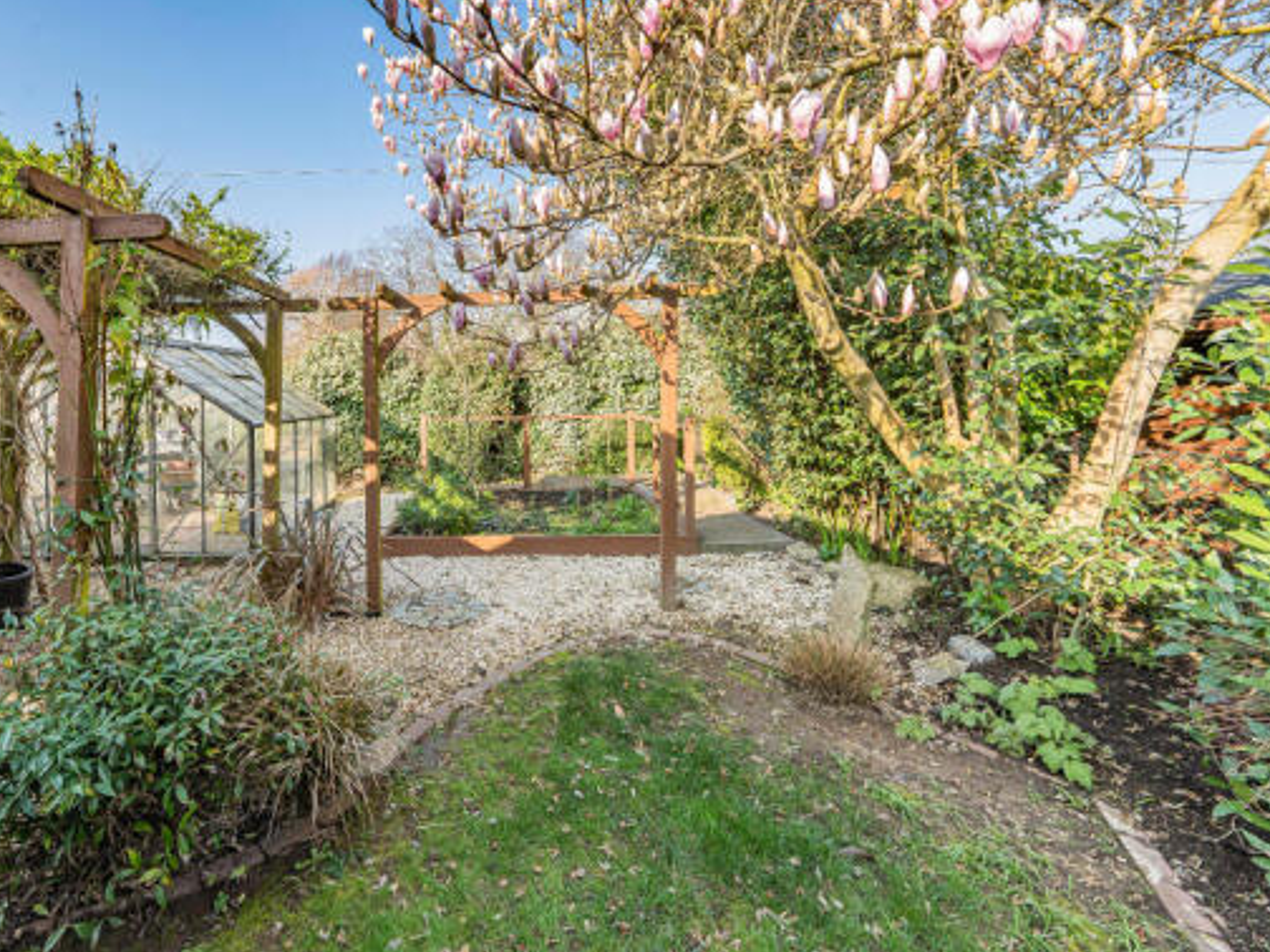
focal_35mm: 15
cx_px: 462
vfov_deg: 81.7
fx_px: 550
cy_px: 477
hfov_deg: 95.8
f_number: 9
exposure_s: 1/250
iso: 320
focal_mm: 12
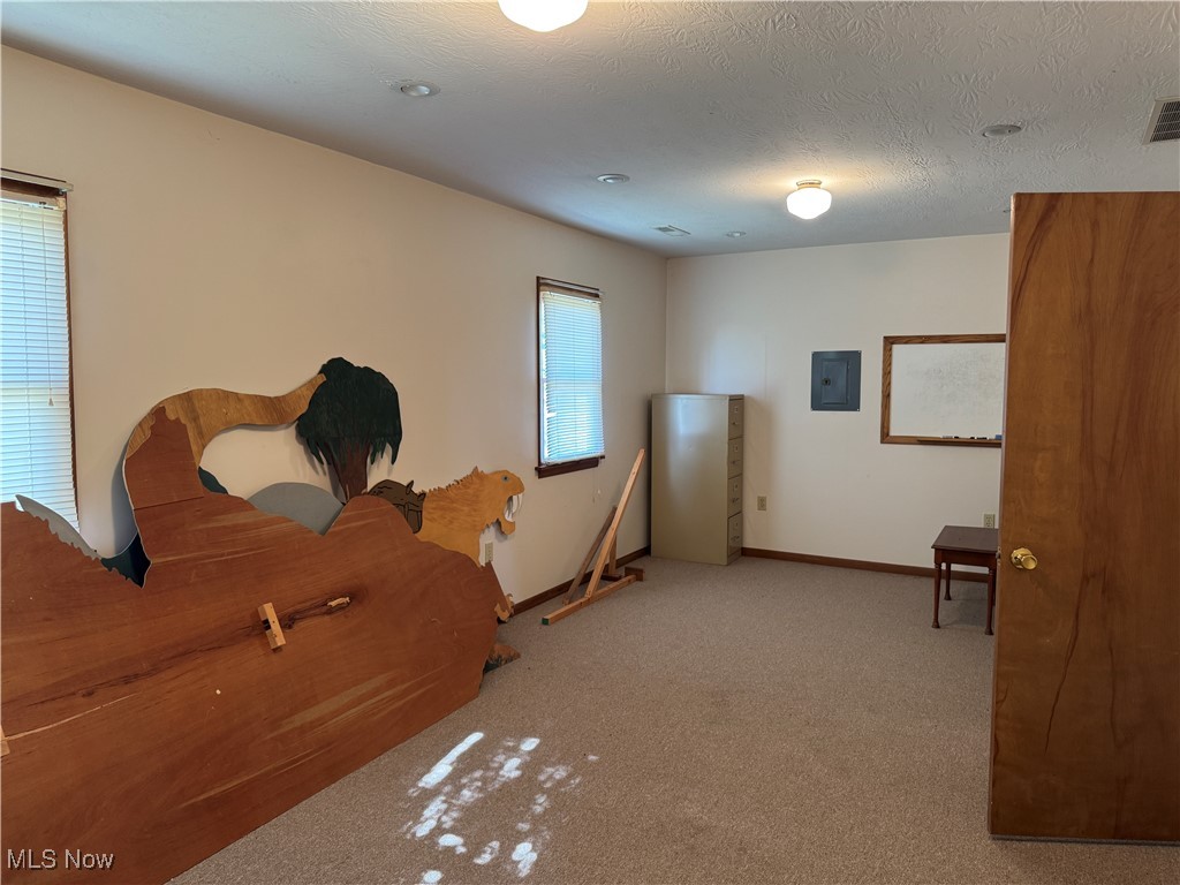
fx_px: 818
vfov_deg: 56.8
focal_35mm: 24
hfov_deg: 71.6
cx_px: 590
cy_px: 442
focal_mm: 6.76
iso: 200
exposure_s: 1/60
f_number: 1.78
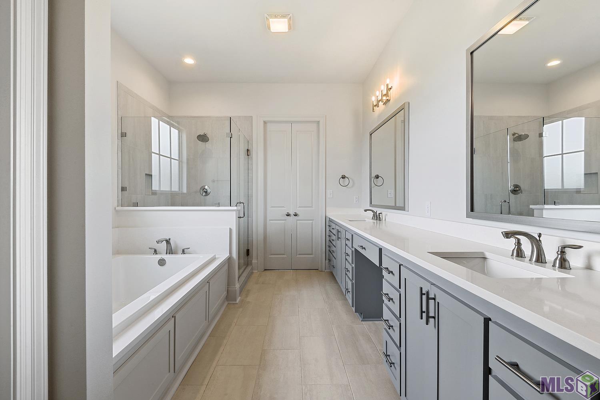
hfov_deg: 96.7
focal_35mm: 16
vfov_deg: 73.7
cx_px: 300
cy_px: 200
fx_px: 267
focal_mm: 16
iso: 200
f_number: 14
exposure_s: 1/2.5
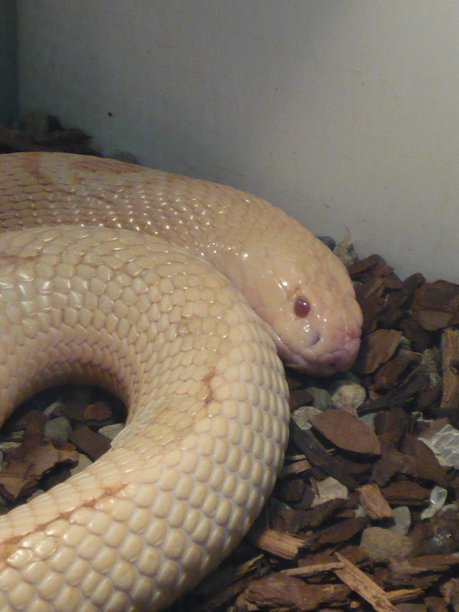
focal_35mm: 160
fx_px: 2829
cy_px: 306
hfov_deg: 9.3
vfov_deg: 12.3
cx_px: 230
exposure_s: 1/50
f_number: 5.1
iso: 400
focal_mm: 16.5
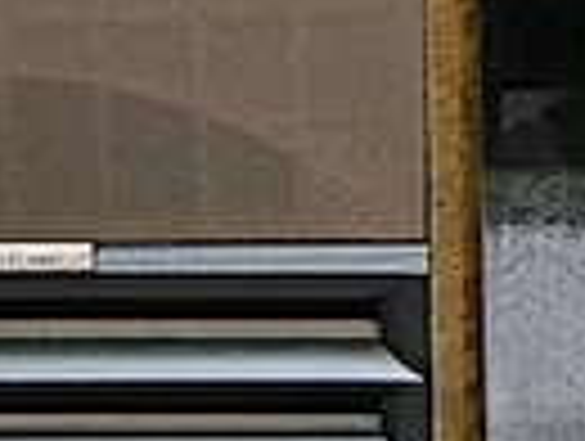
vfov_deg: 5.0
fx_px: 4995
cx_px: 639
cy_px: -369
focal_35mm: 295
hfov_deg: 6.7
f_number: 3.8
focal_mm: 7.2
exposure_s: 1/6
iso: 200
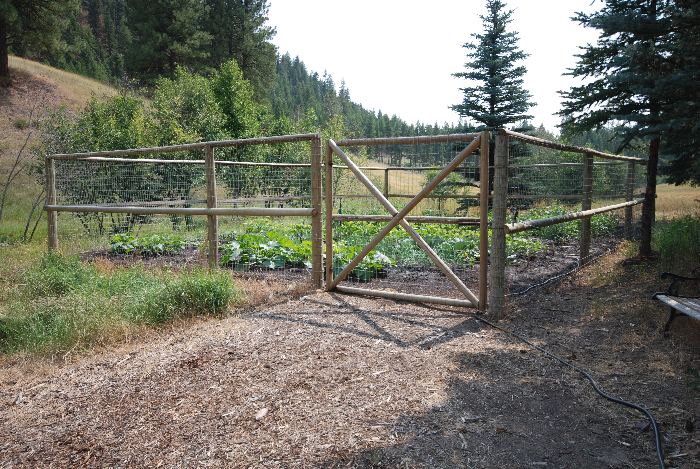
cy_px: 234
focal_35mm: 30
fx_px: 584
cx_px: 350
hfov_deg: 61.9
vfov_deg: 43.7
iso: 100
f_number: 6.3
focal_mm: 20
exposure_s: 1/160
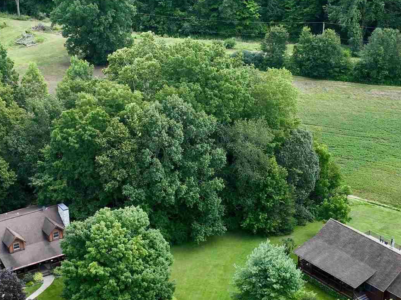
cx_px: 192
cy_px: 223
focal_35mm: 71
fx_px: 822
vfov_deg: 20.6
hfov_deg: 27.4
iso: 200
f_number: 2.8
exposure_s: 1/1000
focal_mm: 12.29
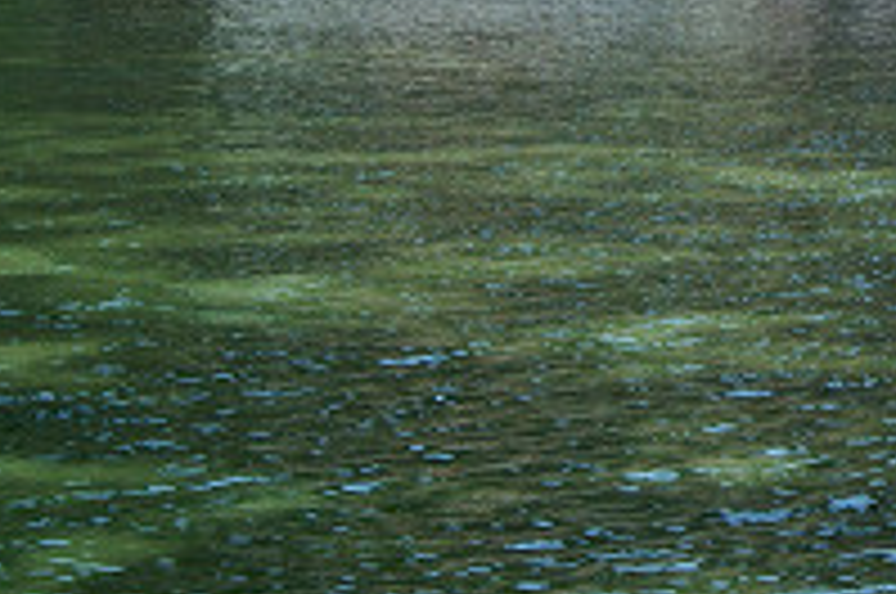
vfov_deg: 7.0
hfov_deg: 10.5
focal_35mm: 193
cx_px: 1117
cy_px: -135
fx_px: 4796
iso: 100
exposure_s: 1/80
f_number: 6.3
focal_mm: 40
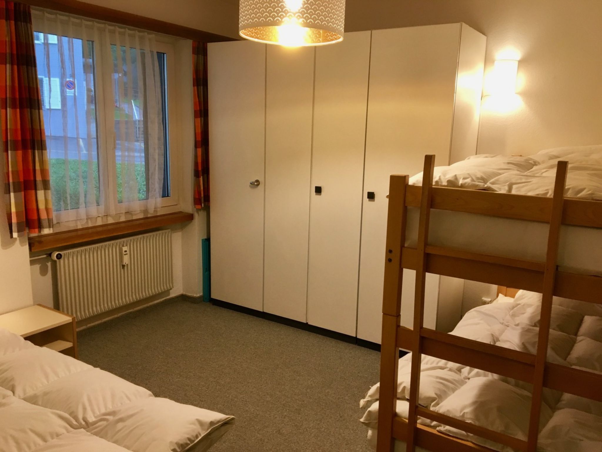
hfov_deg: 61.7
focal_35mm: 29
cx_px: 301
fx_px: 504
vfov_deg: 48.2
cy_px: 226
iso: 125
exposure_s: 1/33
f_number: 2.2
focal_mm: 4.15
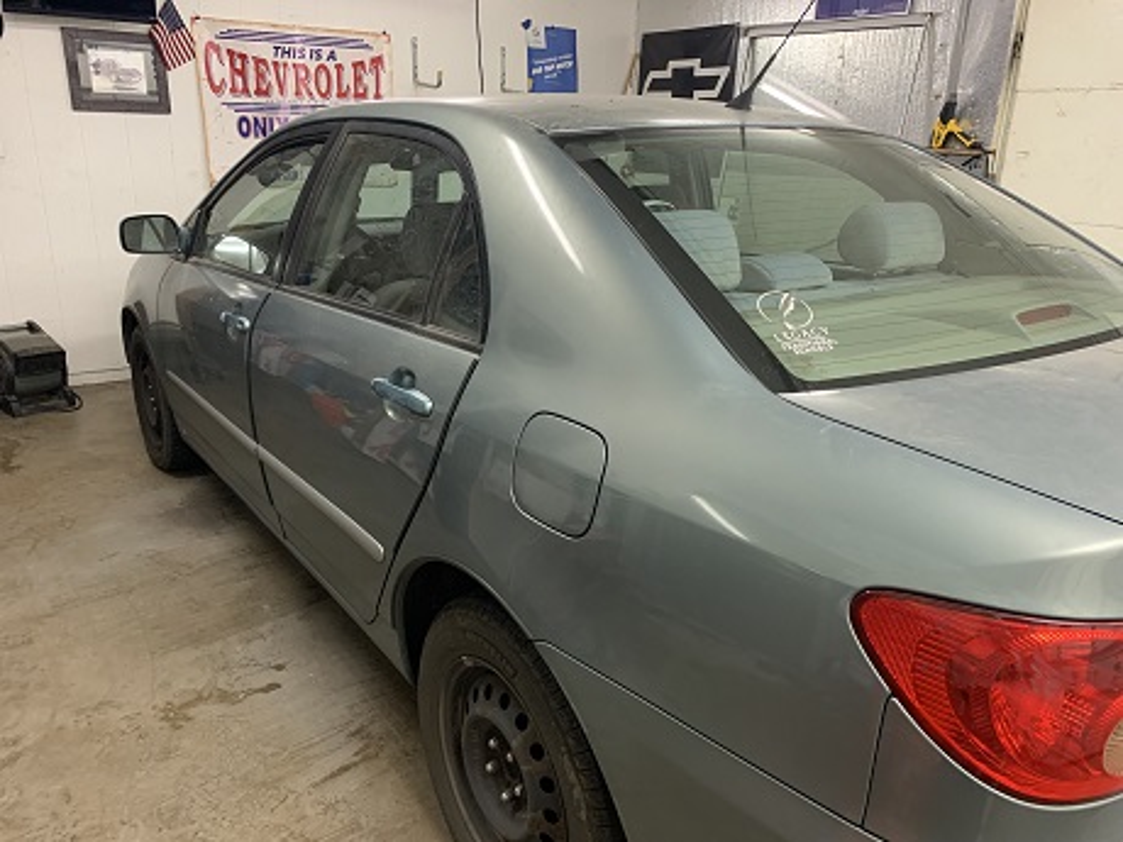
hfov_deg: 67.3
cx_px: 562
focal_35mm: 26
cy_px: 421
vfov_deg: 53.1
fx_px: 843
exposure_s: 1/60
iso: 200
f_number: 1.8
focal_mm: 4.25
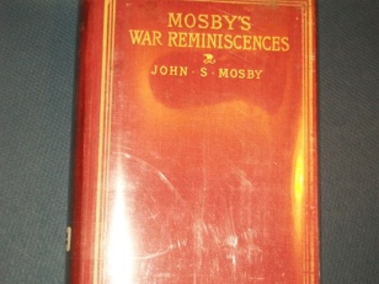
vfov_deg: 21.0
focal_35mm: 70
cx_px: 190
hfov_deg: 27.8
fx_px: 766
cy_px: 142
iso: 160
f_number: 3.8
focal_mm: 11.6
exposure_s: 1/100
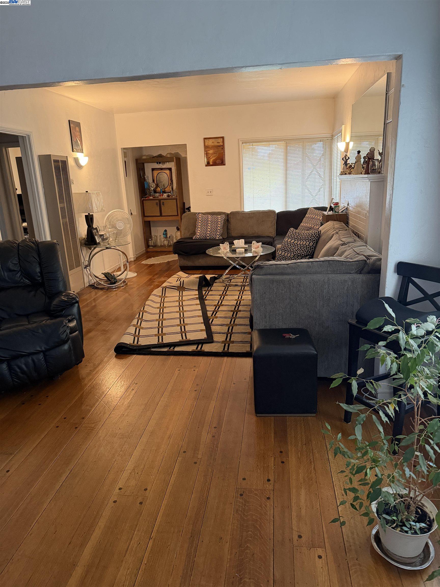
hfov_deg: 56.8
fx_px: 407
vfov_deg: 71.6
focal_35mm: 24
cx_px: 220
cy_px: 294
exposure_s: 1/60
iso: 500
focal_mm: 6.76
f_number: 1.78
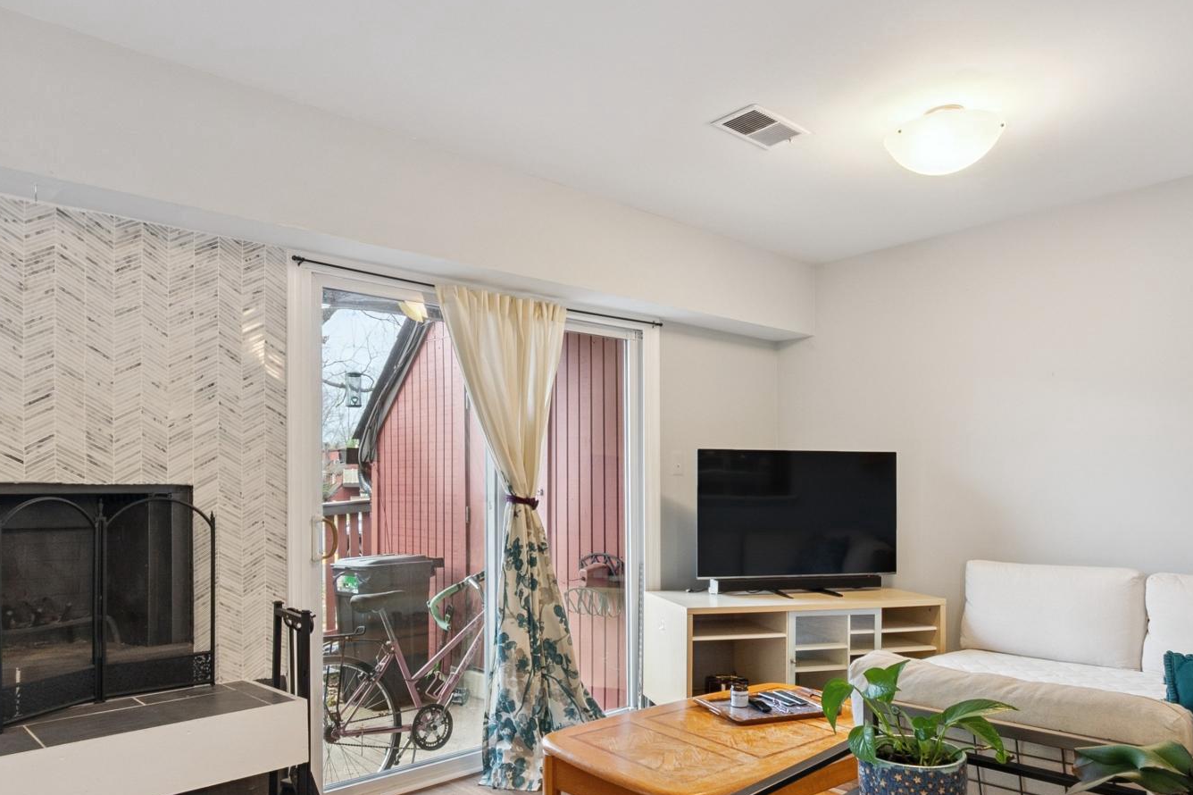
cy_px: 516
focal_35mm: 23
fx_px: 762
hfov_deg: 76.1
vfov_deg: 54.2
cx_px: 588
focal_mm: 10
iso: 400
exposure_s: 1/13
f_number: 8
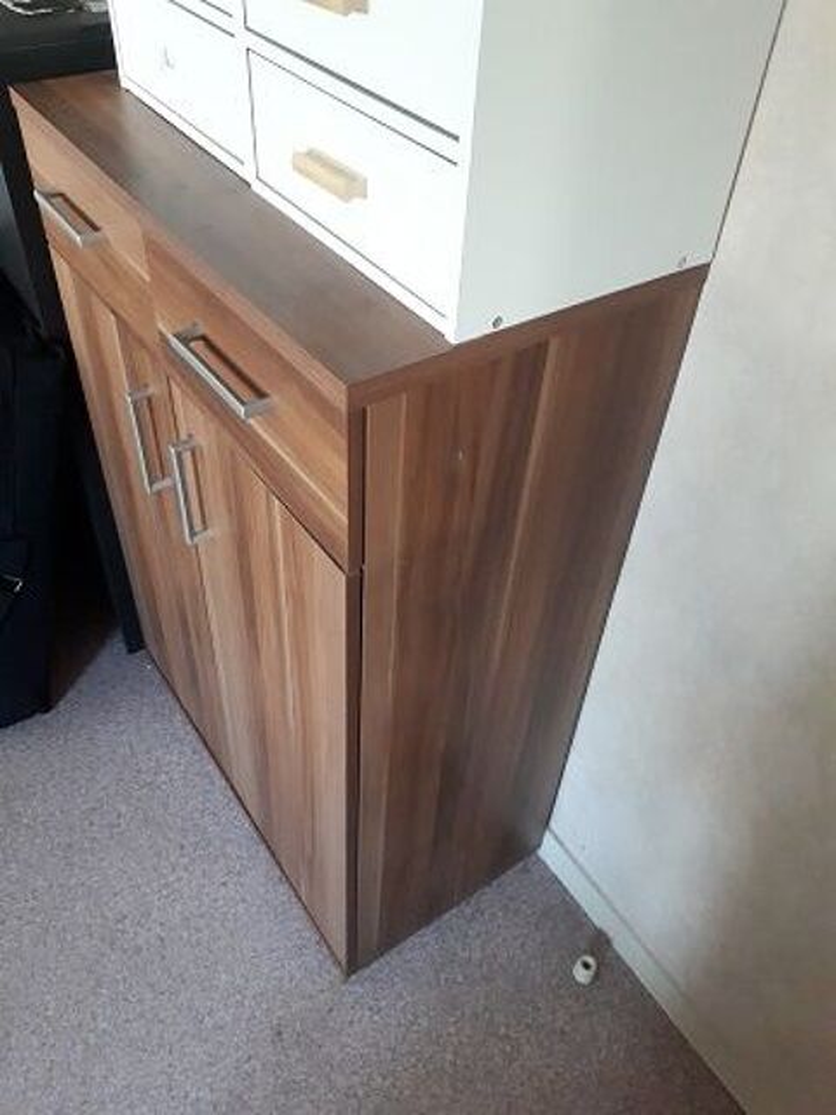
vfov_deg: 65.3
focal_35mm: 27
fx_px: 869
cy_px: 558
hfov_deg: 51.4
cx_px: 418
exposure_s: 1/17
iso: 800
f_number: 1.9
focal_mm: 3.6
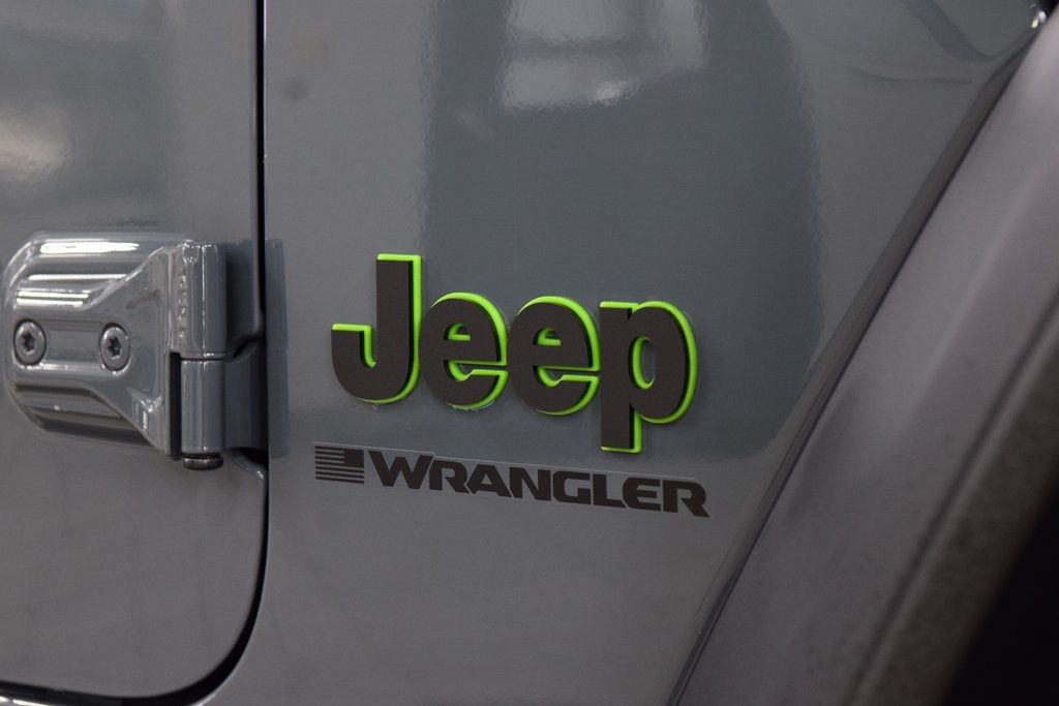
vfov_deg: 13.0
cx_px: 530
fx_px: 3089
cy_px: 353
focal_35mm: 105
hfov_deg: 19.5
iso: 1600
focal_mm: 70
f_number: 6.3
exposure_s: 1/30
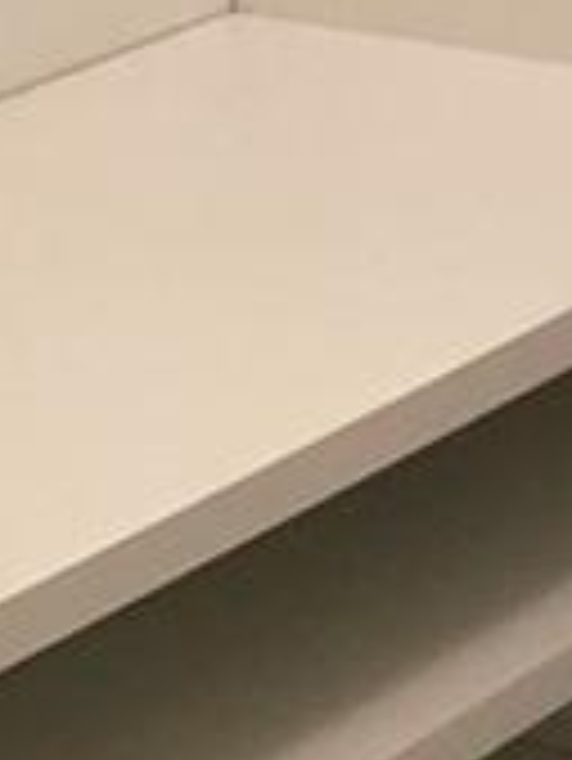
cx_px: 1342
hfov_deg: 6.9
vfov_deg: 9.5
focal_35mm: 206
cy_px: -130
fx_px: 4533
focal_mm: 4.15
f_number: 2.2
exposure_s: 1/15
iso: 32
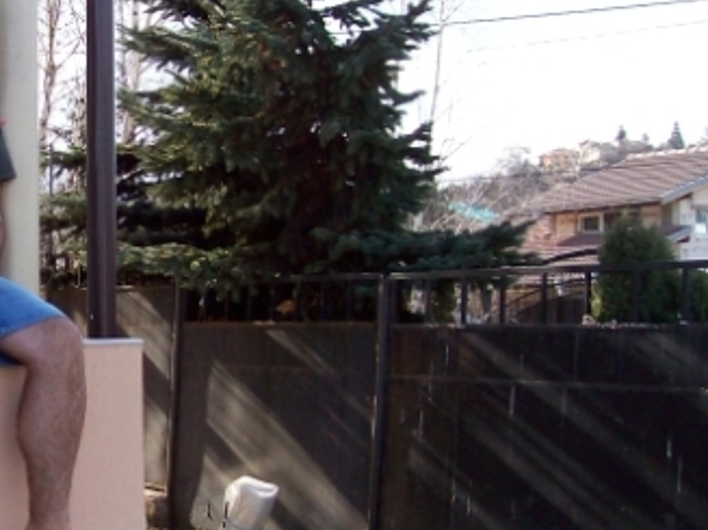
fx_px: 1574
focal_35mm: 77
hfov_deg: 24.0
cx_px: -28
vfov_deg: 19.1
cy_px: 326
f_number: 2.7
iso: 80
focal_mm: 6
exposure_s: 1/512
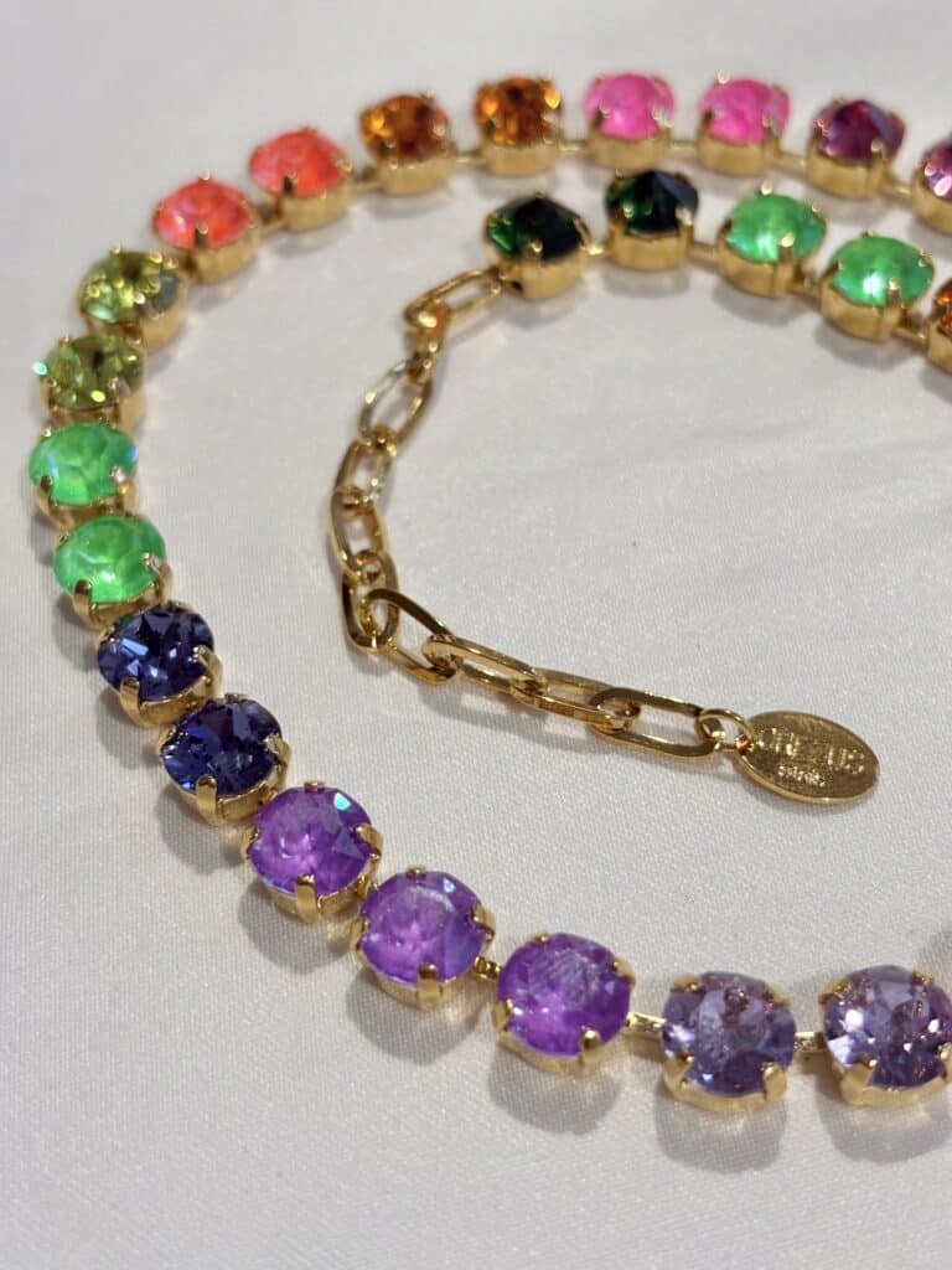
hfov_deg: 28.0
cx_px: 476
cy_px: 635
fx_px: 1907
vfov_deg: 36.8
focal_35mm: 52
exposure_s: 1/323
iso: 32
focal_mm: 5.96
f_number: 1.6
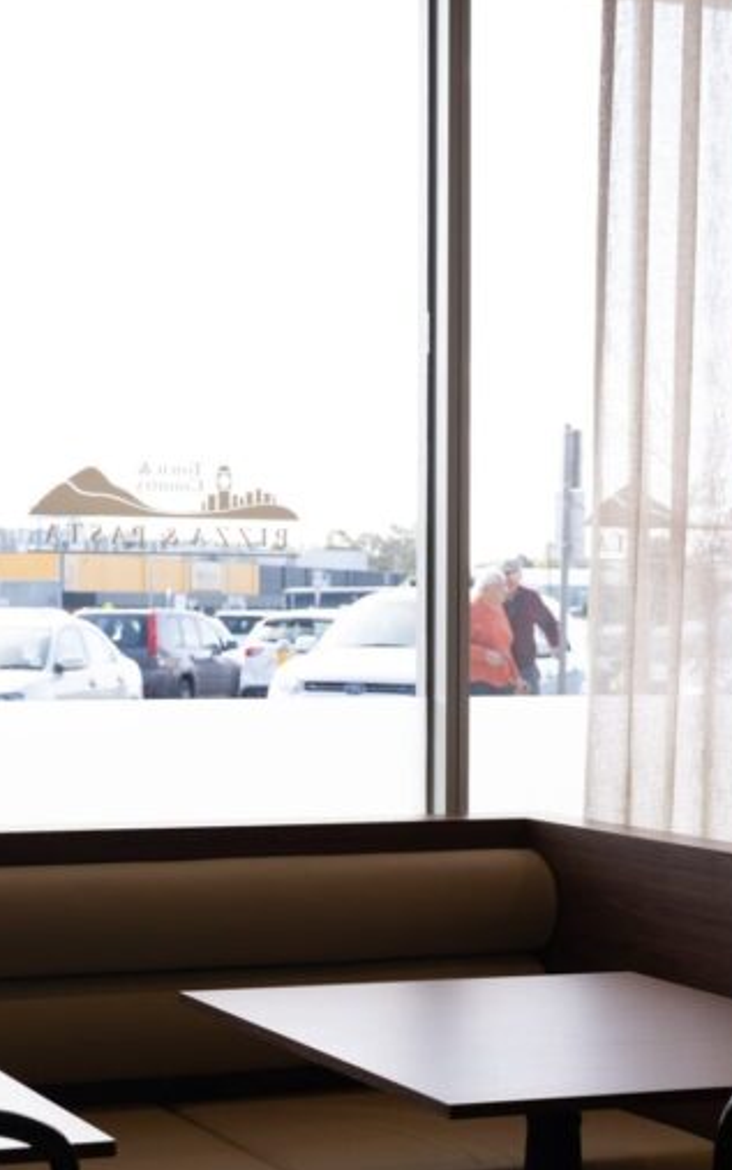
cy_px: 597
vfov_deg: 28.6
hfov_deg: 17.6
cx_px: -46
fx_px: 2298
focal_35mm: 72
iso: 100
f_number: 5.6
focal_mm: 35
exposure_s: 1/60
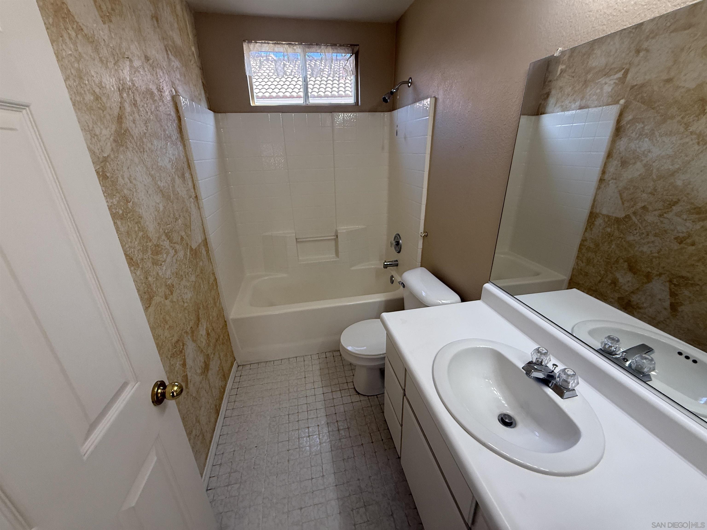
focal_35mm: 14
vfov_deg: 85.7
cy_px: 265
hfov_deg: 102.1
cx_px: 354
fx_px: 286
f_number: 2.2
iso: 125
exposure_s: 1/120
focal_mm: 2.22
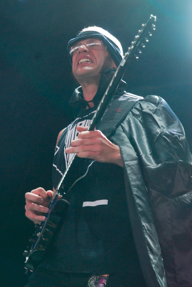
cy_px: 144
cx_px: 96
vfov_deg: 18.2
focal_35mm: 112
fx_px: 898
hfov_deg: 12.2
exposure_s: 1/125
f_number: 5.6
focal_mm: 75
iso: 1000
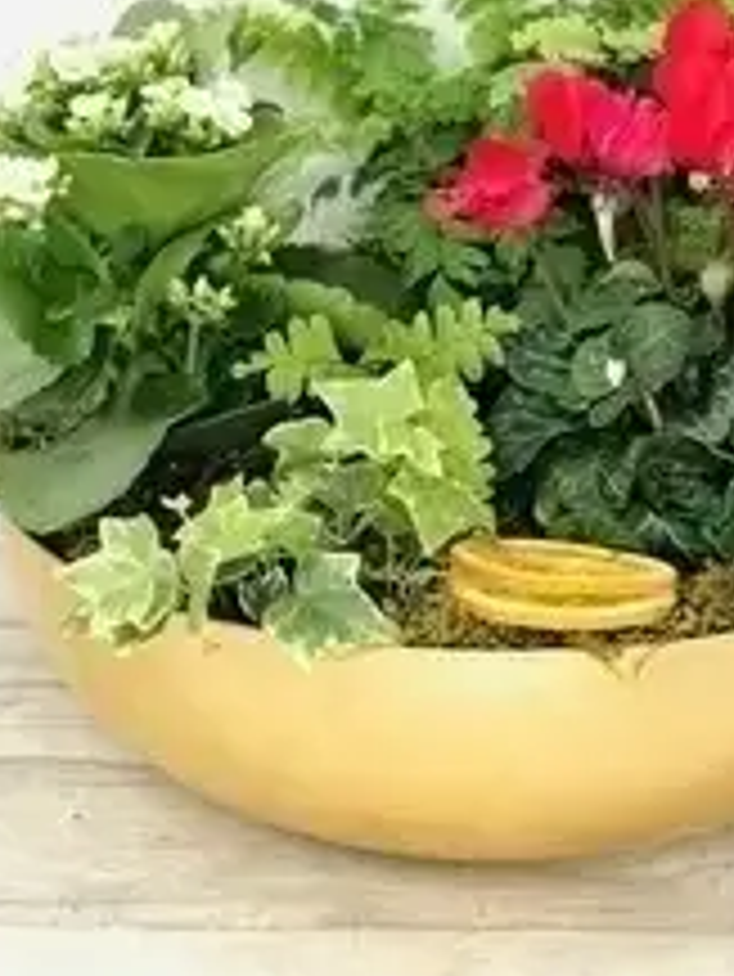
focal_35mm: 96
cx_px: 446
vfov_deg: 20.2
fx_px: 2711
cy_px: 211
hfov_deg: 15.4
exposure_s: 1/50
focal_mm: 6
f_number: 2.4
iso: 50
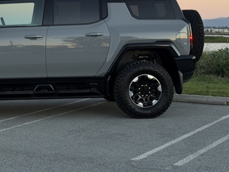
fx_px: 622
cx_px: 40
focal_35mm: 94
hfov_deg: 20.6
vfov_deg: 15.6
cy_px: 43
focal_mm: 6.76
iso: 64
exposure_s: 1/121
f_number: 1.78
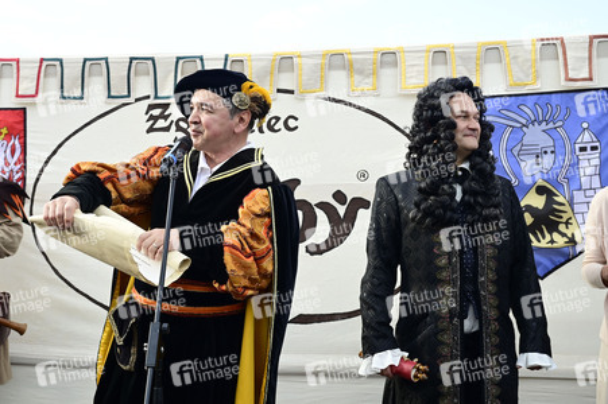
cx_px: 304
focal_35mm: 39
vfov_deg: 34.2
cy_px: 202
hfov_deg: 49.6
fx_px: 658
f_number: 5
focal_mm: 39
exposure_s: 1/400
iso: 400
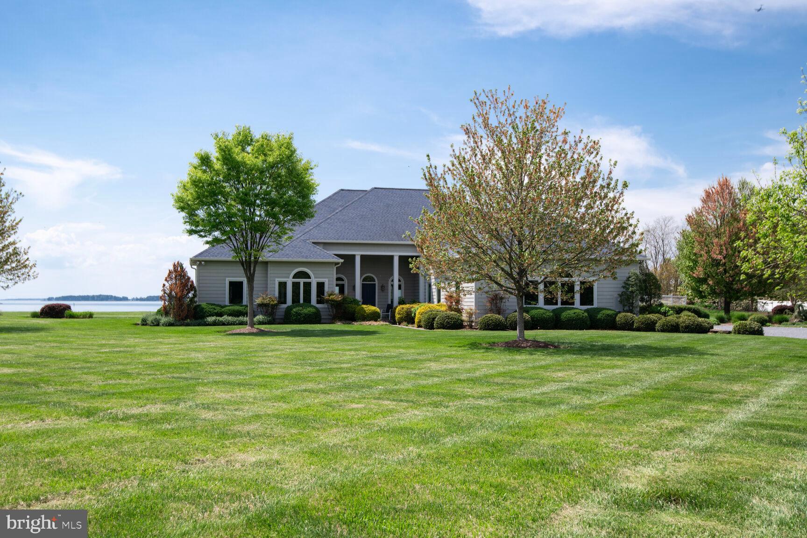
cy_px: 269
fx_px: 785
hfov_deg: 54.4
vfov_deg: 37.9
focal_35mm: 35
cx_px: 404
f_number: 8
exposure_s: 1/800
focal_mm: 35
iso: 200
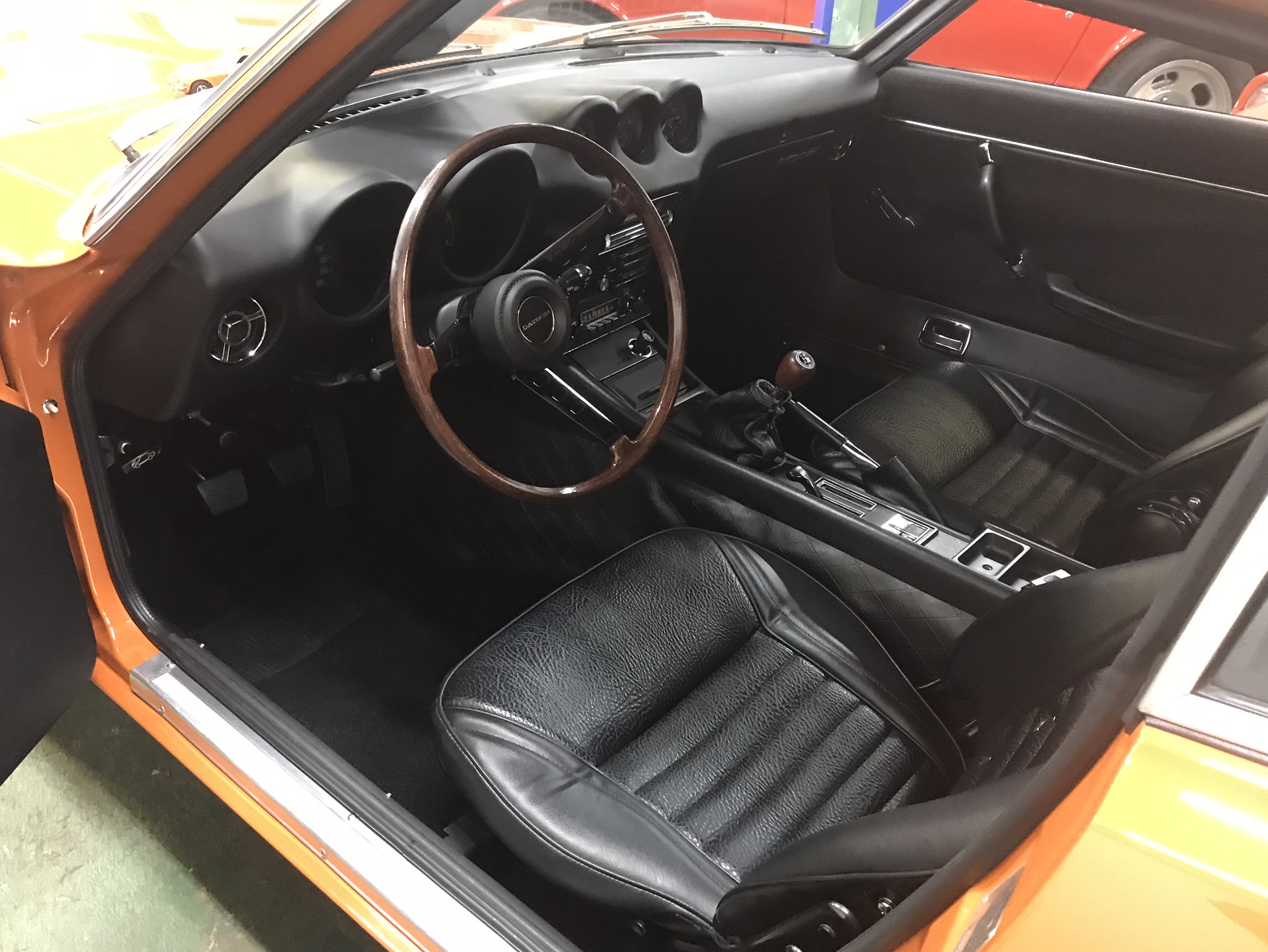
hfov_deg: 60.0
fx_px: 1099
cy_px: 493
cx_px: 625
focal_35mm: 30
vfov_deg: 46.8
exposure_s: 1/7
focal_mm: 3.99
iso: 80
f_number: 1.8
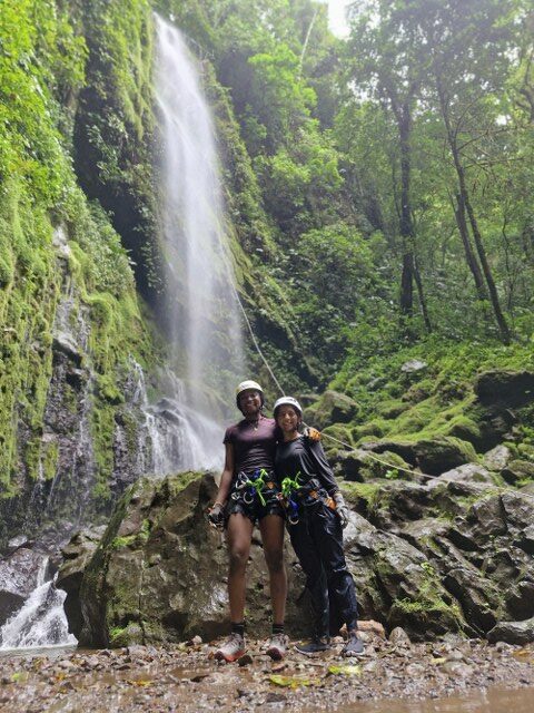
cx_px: 267
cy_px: 356
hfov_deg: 58.9
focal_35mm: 23
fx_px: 473
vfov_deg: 73.9
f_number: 1.8
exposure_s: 1/120
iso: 64
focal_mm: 5.54
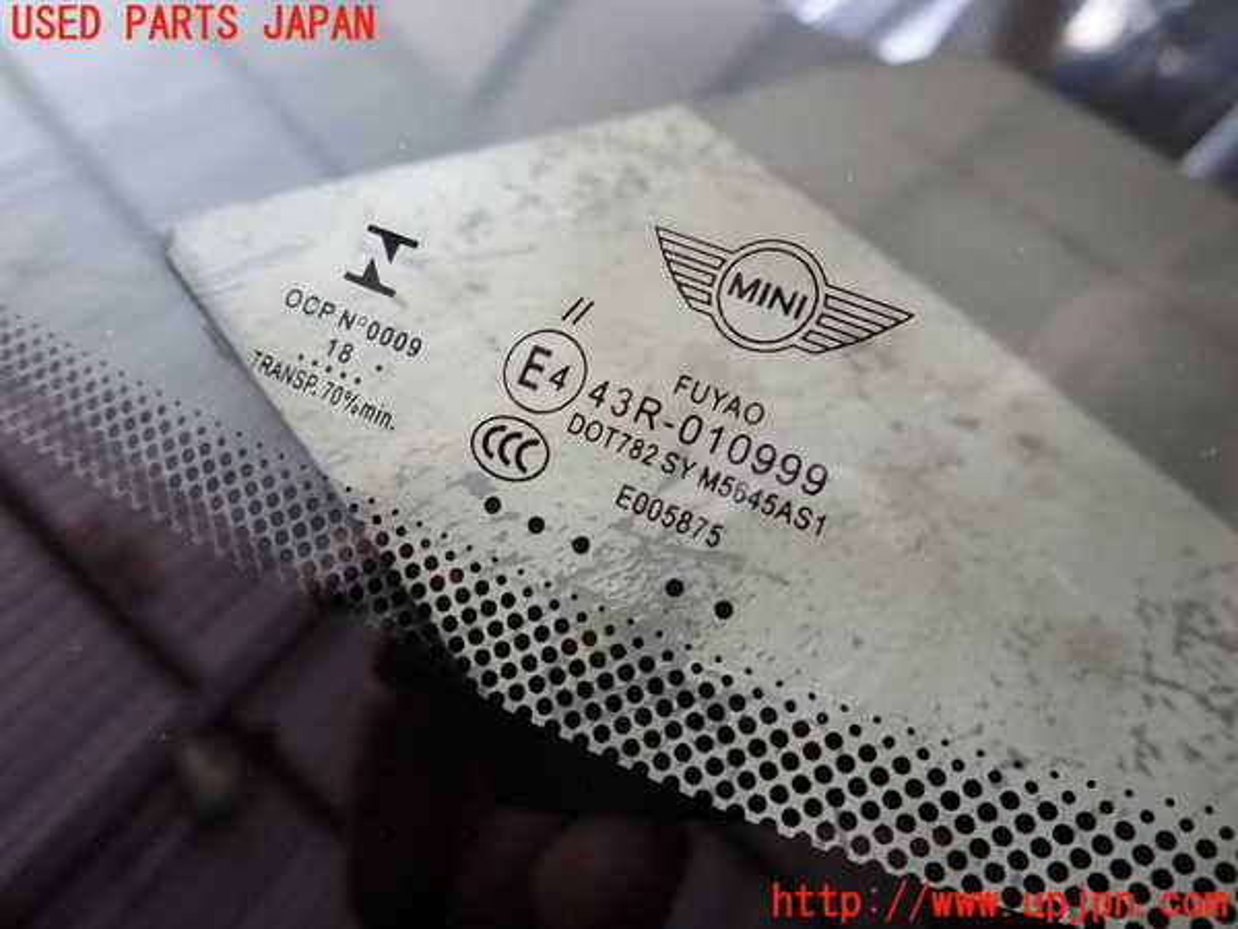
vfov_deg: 54.9
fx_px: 894
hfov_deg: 69.4
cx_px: 619
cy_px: 464
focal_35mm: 25
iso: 100
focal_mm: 4.5
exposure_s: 1/80
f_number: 2
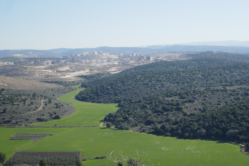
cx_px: 124
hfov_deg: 25.1
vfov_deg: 16.9
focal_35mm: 81
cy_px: 83
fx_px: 560
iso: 125
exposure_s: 1/800
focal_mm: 29.5
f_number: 4.8
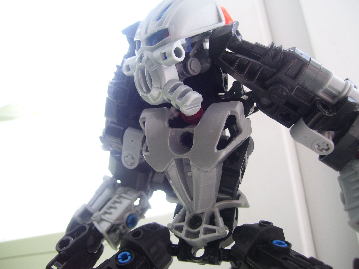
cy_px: 134
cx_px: 180
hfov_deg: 50.1
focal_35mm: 37
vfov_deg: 38.7
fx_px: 384
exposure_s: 1/125
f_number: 2.7
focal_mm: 6
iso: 80
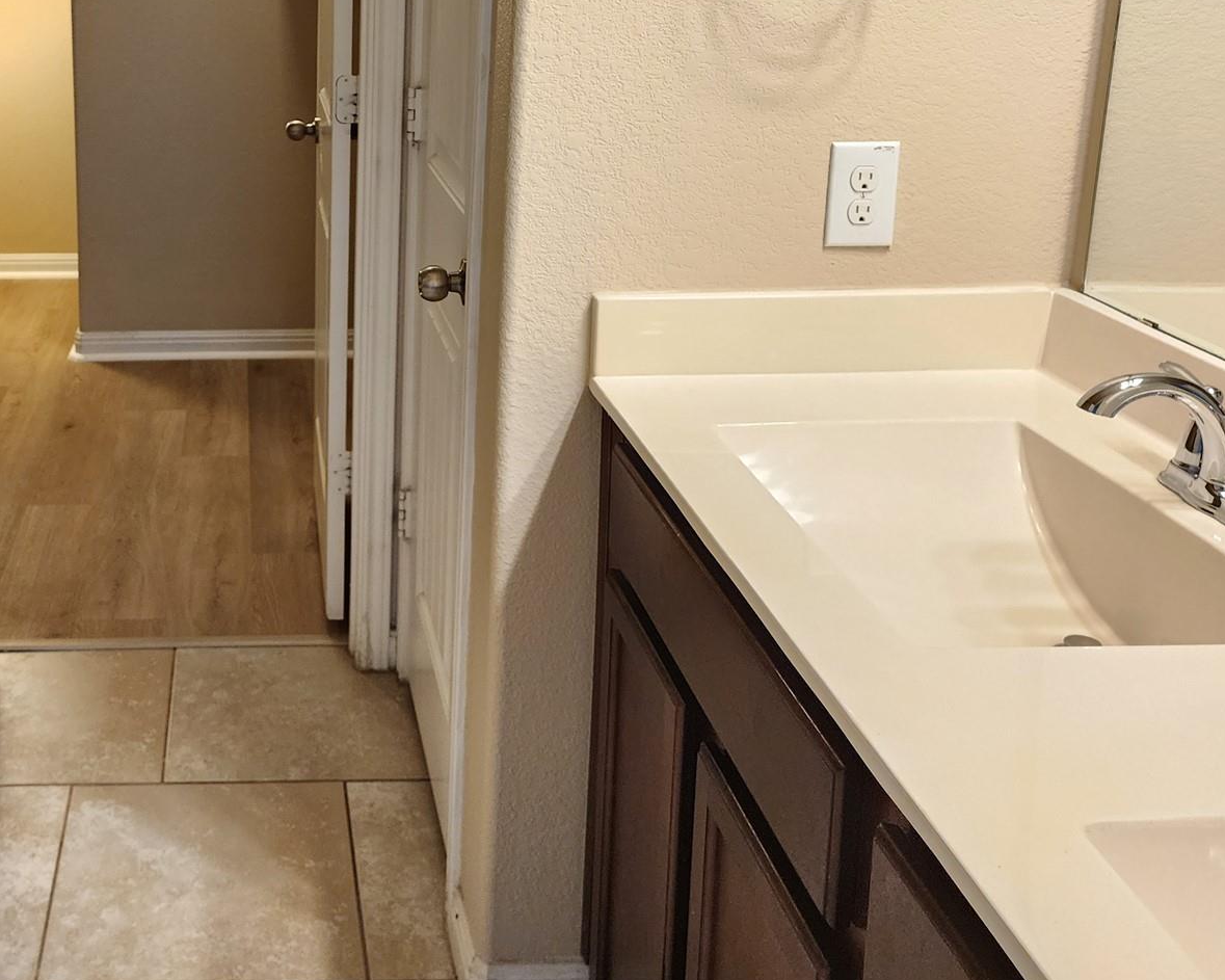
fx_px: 1414
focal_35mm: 39
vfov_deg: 37.2
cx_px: 265
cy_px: 238
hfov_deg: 44.8
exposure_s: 1/120
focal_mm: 6.4
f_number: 1.8
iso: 250
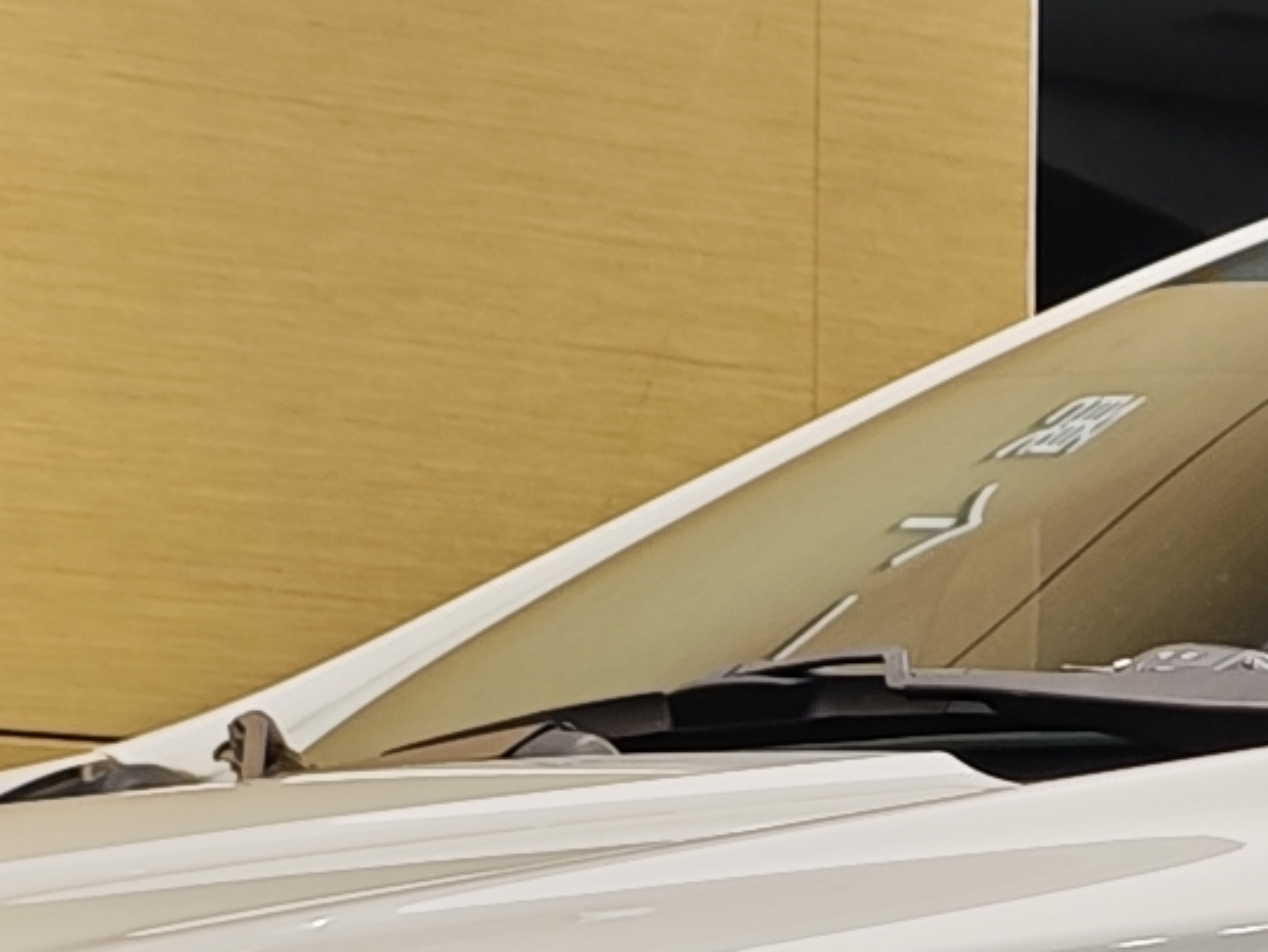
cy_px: 1576
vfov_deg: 8.3
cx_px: 1542
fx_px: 6375
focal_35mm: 174
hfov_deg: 11.1
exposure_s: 1/100
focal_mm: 8.7
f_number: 1.9
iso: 250
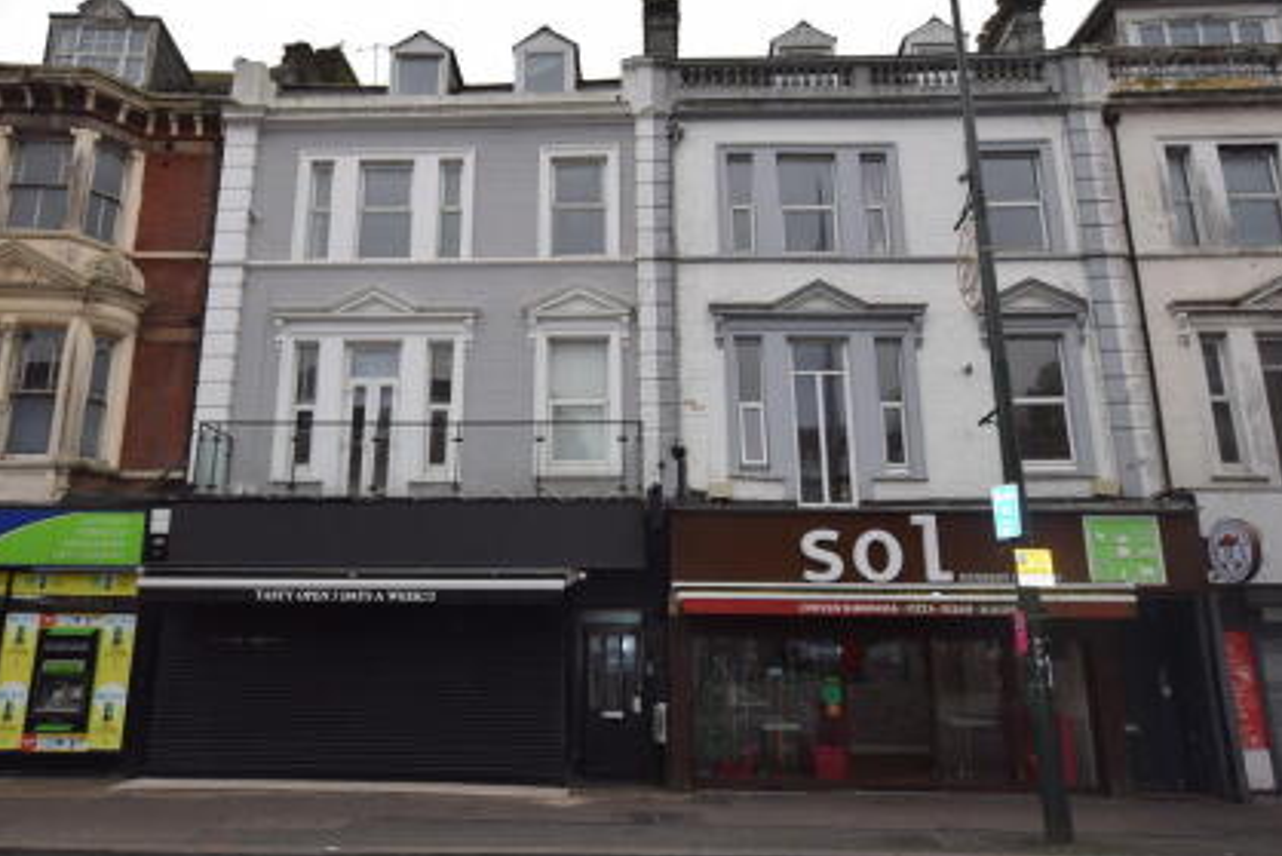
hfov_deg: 70.1
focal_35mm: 26
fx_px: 911
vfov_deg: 50.3
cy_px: 407
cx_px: 578
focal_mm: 15
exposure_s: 1/125
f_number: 5.6
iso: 100
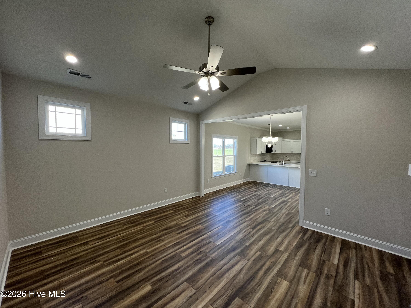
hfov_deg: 106.2
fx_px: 154
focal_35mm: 13
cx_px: 206
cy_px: 154
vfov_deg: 89.9
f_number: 1.8
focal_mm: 1.57
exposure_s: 1/120
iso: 100
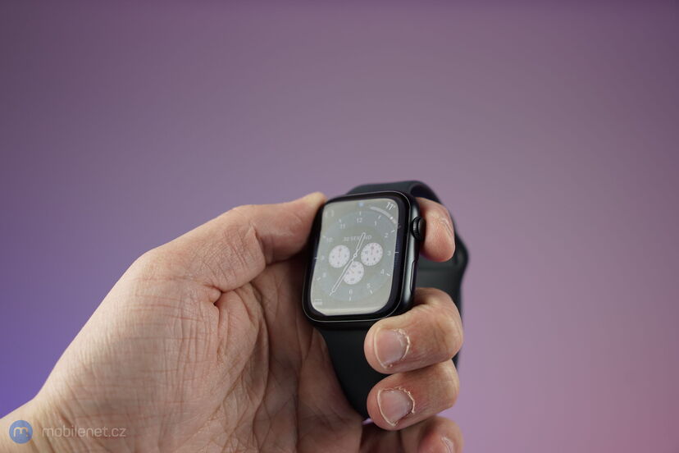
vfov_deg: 28.6
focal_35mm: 47
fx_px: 886
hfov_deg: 41.9
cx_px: 340
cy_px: 226
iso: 125
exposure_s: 1/50
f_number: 4
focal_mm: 47
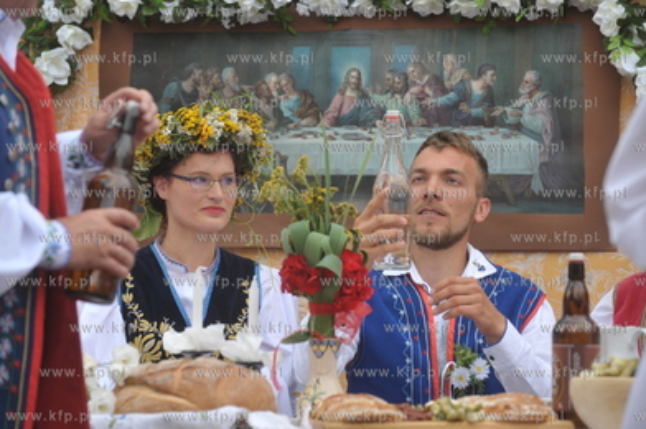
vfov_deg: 9.6
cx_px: 328
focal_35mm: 143
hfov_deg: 14.4
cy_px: 214
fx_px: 2562
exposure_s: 1/500
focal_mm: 140
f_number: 5.6
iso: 400
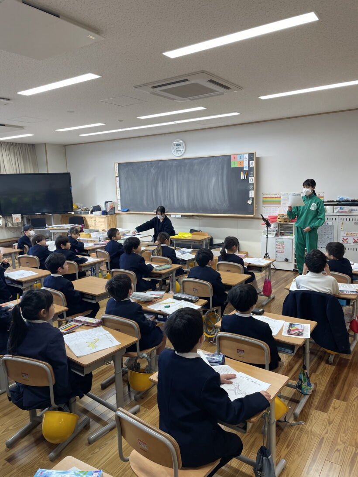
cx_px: 179
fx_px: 358
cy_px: 238
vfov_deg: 67.3
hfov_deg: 53.1
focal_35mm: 26
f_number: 1.6
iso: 100
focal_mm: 4.2
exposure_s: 1/120
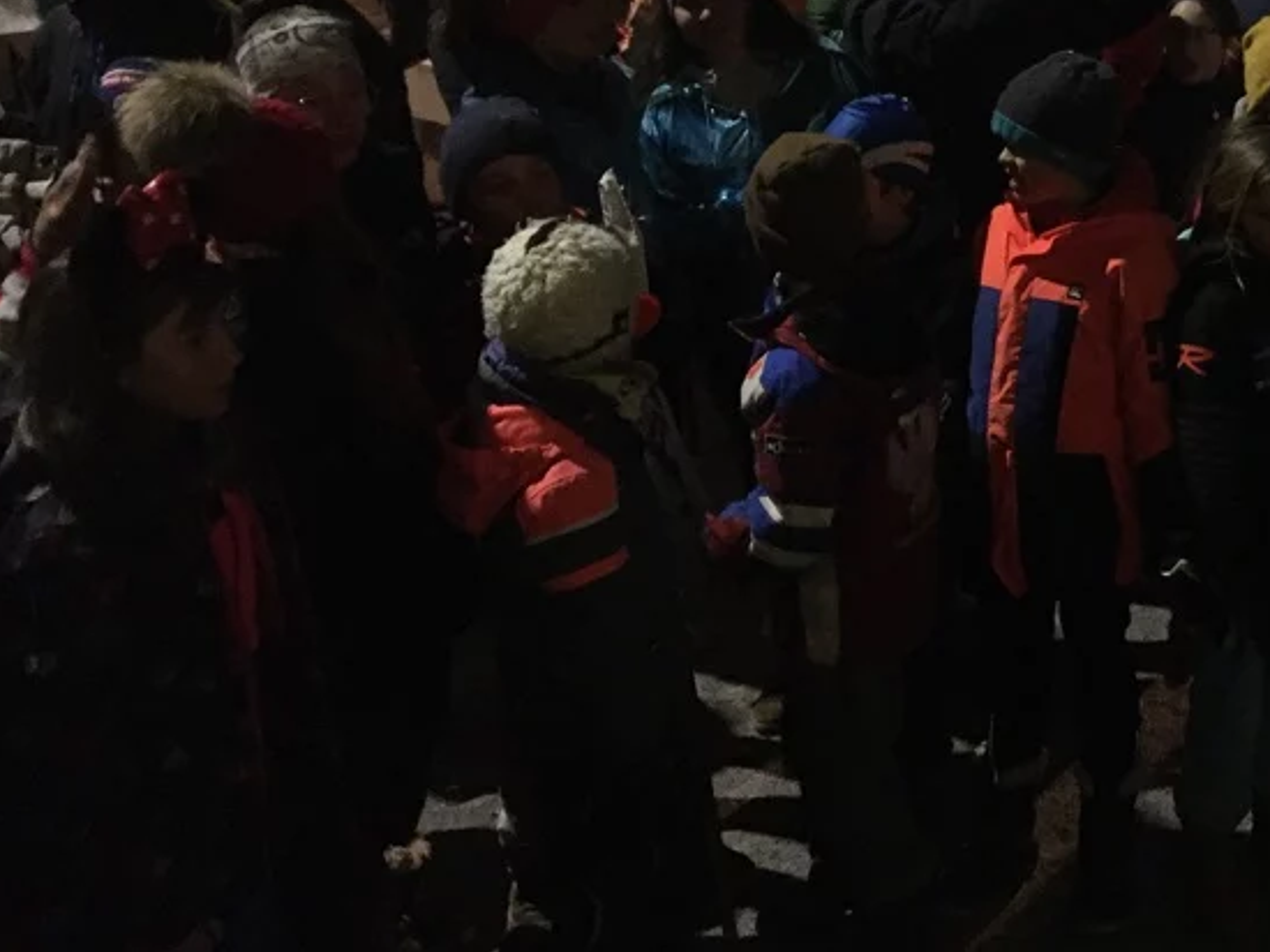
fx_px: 1980
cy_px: 176
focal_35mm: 54
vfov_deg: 26.5
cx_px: 1166
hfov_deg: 33.5
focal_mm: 4.15
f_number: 2.2
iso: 250
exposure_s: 1/17
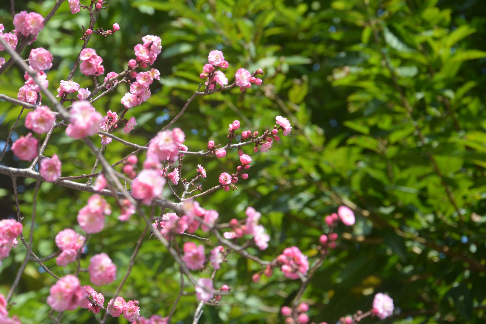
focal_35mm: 158
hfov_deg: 13.0
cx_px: 243
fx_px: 2126
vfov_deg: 8.7
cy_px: 162
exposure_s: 1/125
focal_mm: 105
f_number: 8
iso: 200
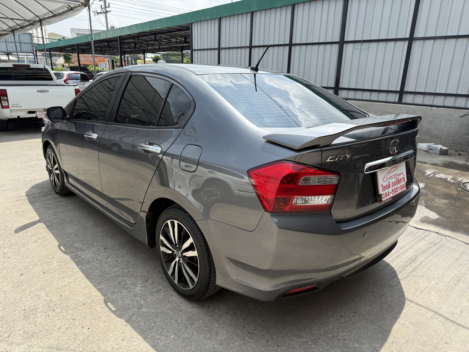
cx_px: 234
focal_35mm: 24
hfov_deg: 71.6
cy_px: 176
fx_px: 325
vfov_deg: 56.8
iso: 80
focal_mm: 6.76
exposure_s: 1/2445
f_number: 1.78
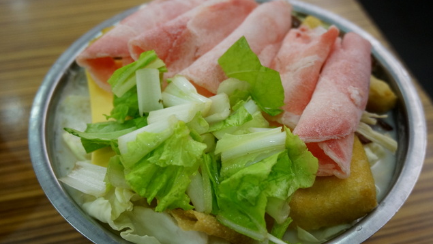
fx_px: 454
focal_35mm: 40
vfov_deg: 30.0
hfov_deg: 51.0
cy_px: 125
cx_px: 218
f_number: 4.5
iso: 1000
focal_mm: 25
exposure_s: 1/60
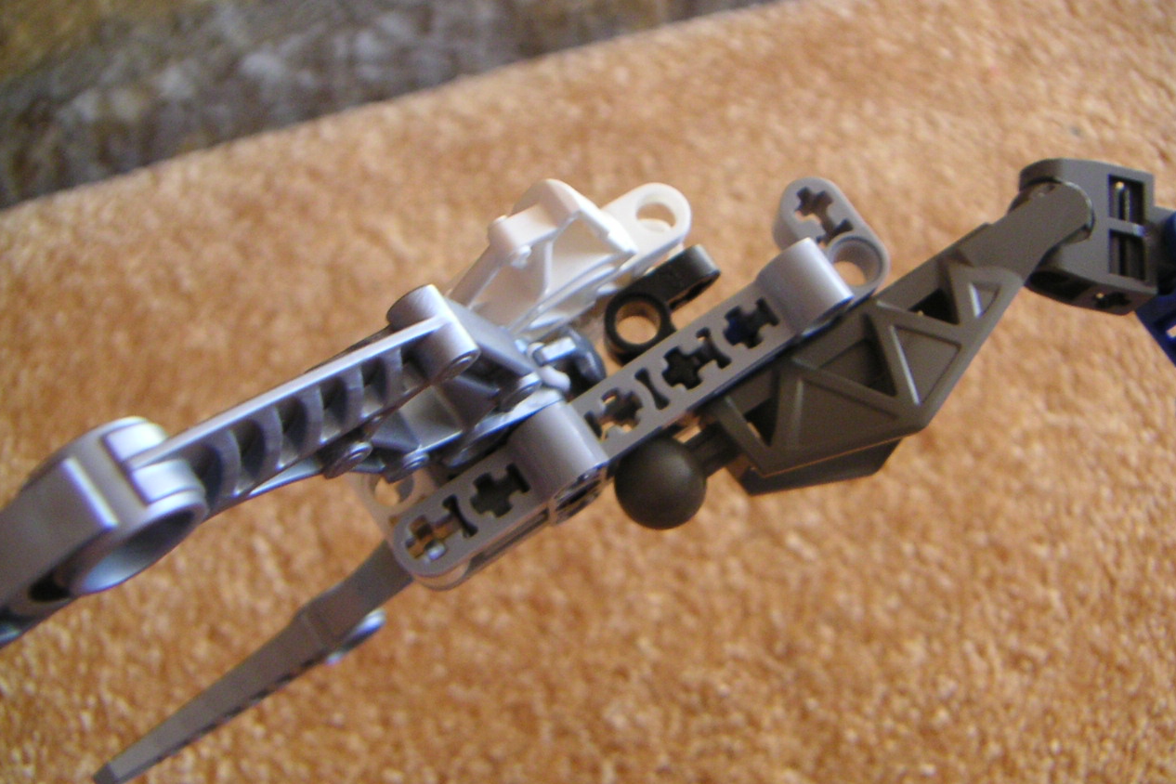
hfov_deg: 47.4
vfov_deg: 32.6
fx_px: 1339
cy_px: 438
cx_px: 587
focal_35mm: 41
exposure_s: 1/45
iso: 160
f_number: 2.9
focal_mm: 5.1
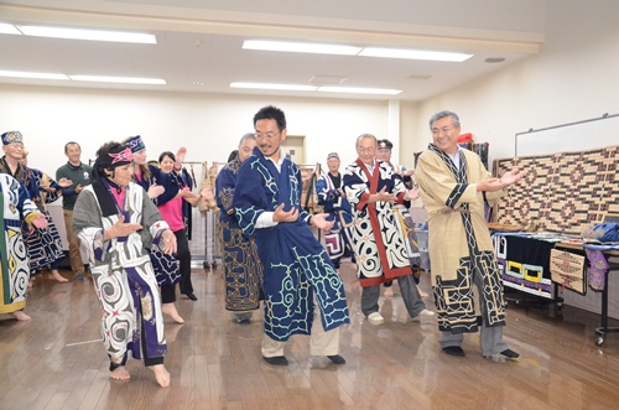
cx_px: 310
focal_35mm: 36
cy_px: 205
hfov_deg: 53.2
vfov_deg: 36.7
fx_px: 618
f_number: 5.6
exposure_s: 1/125
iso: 3200
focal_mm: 24
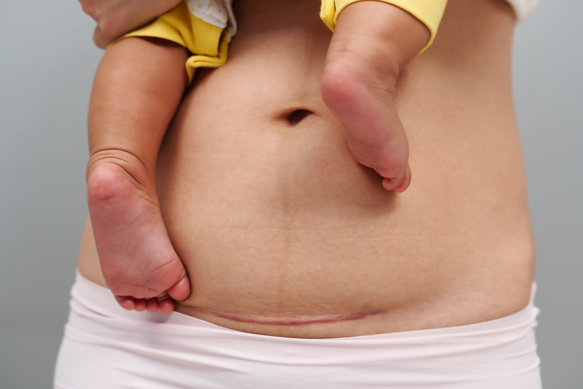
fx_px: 1134
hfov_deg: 28.8
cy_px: 194
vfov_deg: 19.5
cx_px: 292
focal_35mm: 70
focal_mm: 70
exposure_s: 1/125
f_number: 4
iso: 500
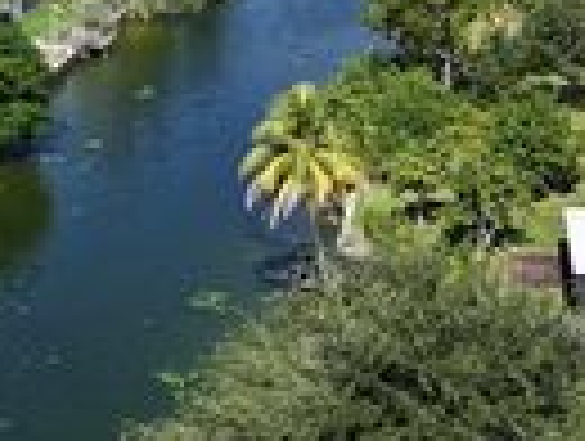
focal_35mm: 92
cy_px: 137
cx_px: 225
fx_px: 1558
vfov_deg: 16.1
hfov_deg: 21.2
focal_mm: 12.29
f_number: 2.8
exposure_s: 1/2000
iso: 100
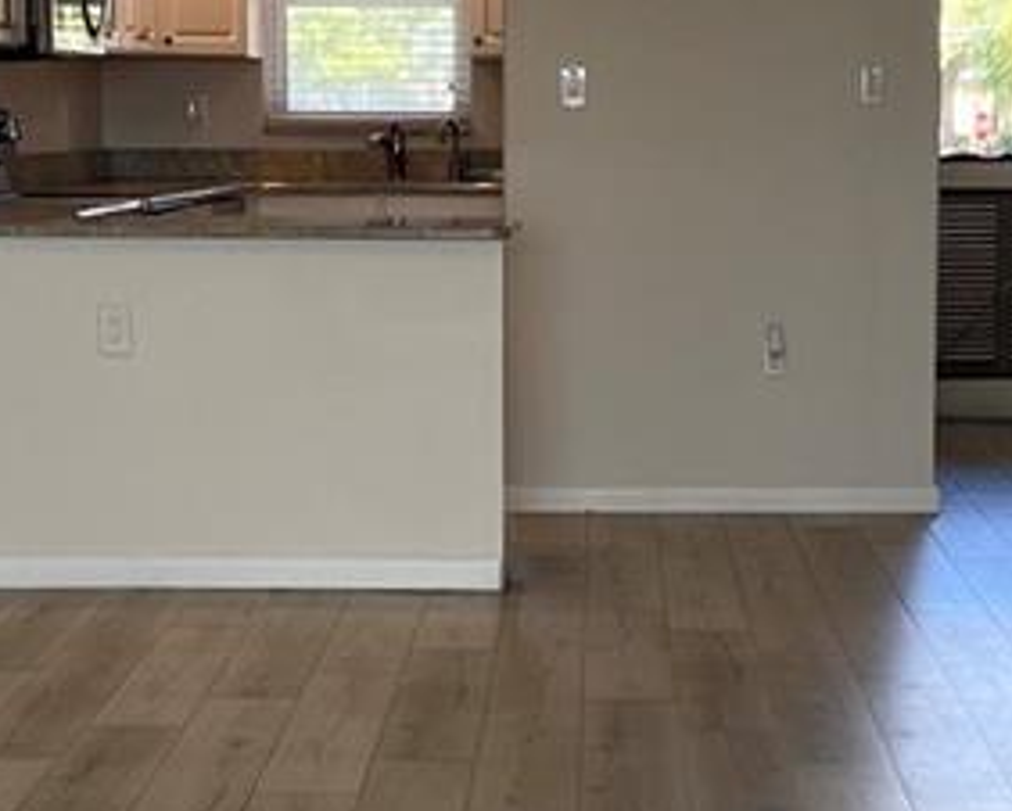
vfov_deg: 14.2
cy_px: 571
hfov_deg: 17.8
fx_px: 3237
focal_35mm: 108
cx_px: 563
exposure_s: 1/122
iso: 50
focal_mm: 5.1
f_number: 1.6
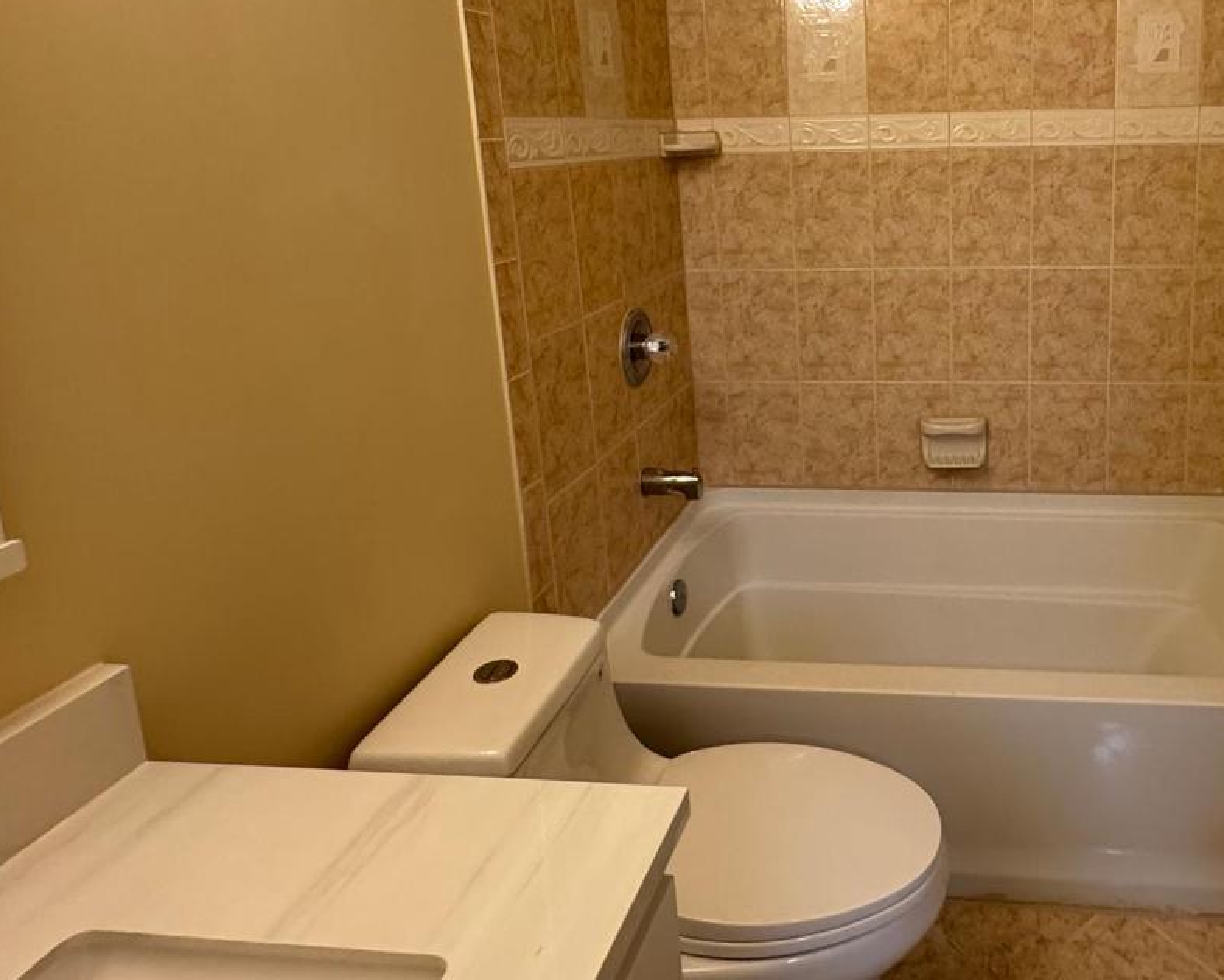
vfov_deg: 55.2
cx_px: 915
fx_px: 906
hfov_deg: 64.1
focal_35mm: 25
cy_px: 302
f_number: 2.2
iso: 320
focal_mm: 2.22
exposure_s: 1/120
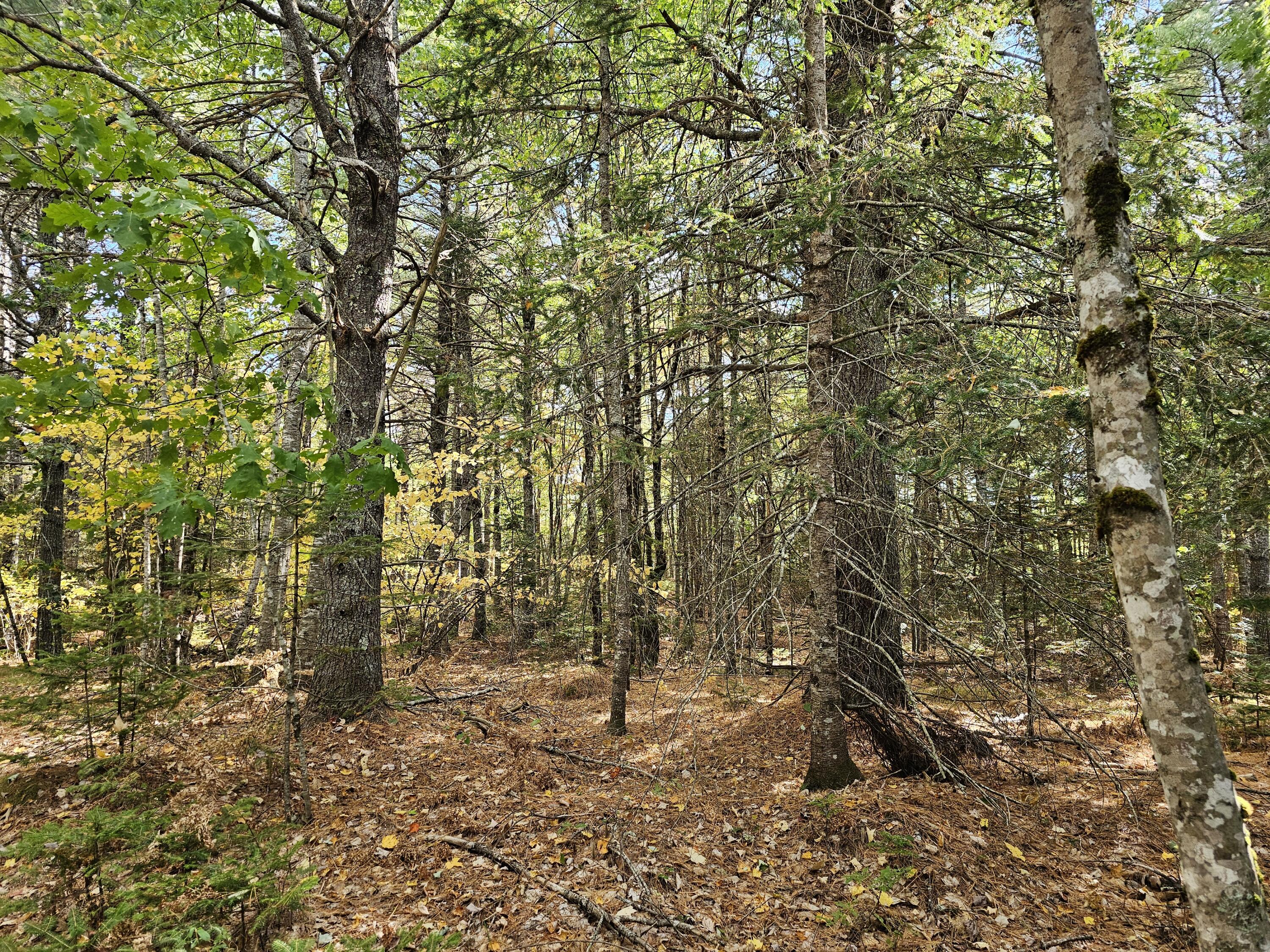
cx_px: 635
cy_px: 476
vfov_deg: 58.9
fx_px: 844
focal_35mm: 23
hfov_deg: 73.9
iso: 50
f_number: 1.7
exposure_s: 1/120
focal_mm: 6.3
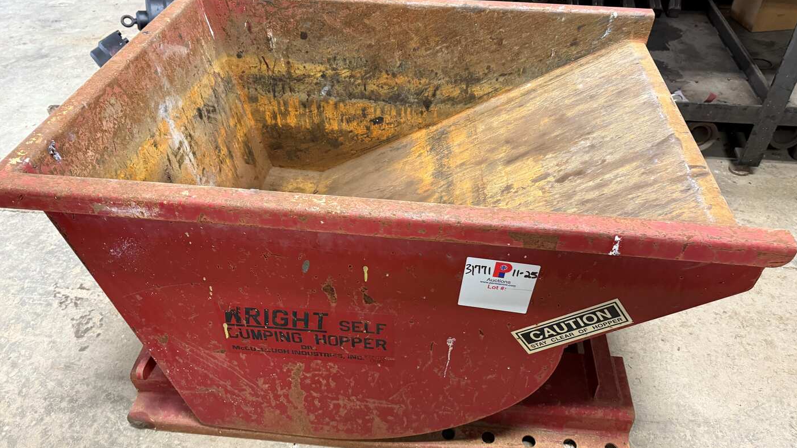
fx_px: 570
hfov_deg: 69.9
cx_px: 392
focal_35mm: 27
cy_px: 221
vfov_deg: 42.9
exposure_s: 1/60
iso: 640
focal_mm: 6.76
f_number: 1.78
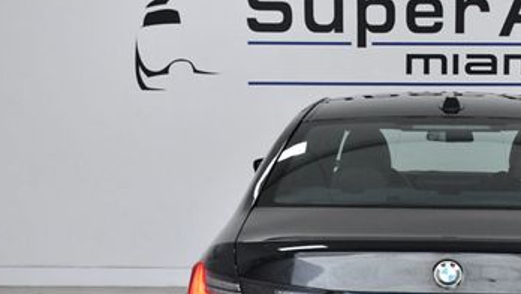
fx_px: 1064
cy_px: 256
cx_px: 439
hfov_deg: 26.8
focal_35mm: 77
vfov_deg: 15.5
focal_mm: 27
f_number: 11
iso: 2500
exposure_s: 1/500
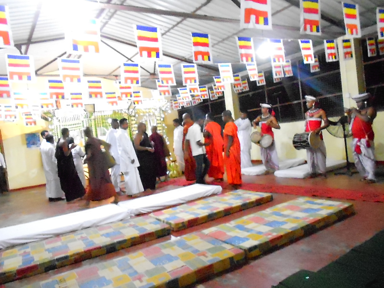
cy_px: 144
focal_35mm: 26
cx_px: 192
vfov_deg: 53.1
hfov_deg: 67.3
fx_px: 288
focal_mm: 4.6
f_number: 3.2
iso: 3200
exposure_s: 1/20
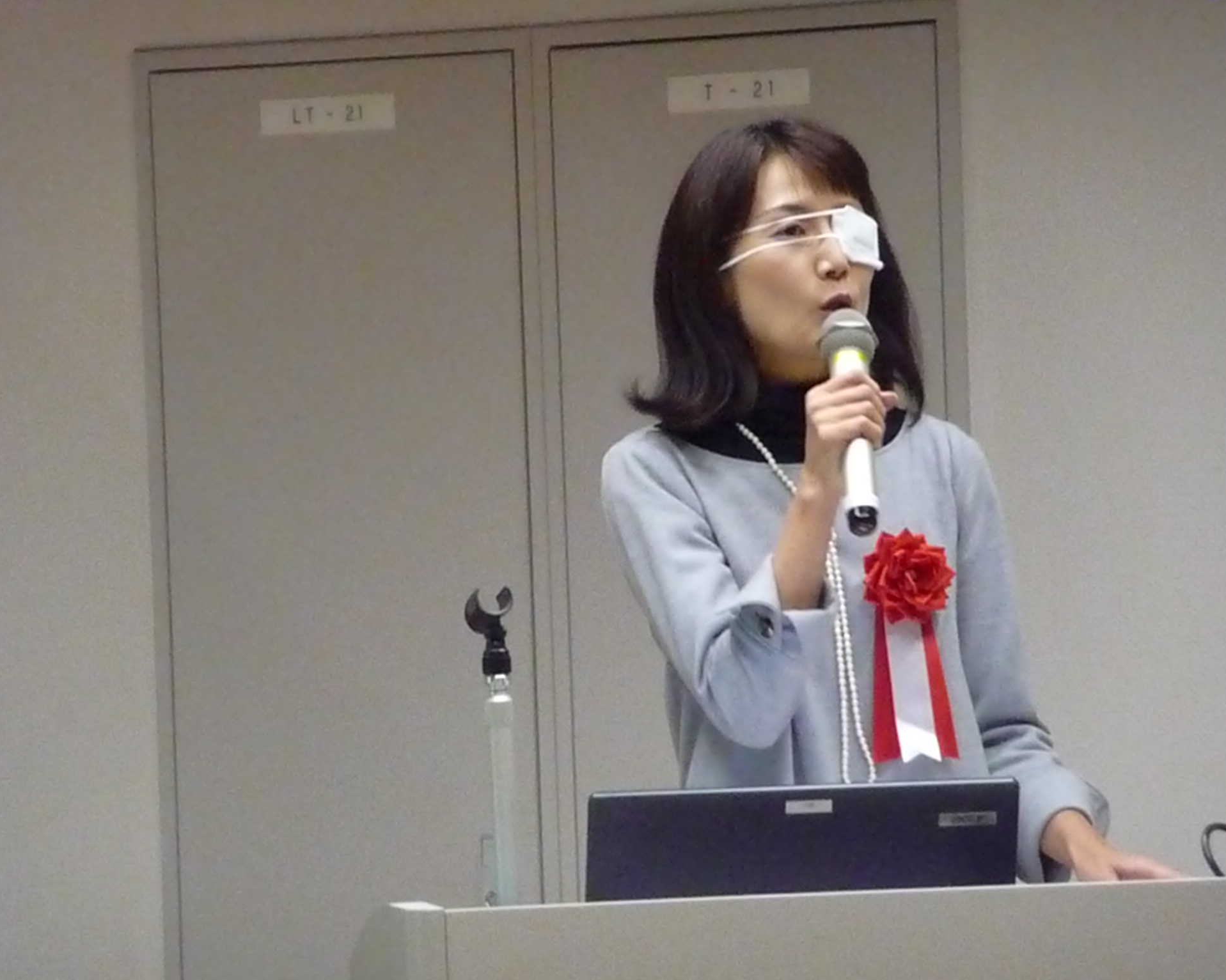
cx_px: 621
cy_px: 490
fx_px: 10594
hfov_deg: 6.6
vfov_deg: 5.3
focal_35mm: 292
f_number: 4.9
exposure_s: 1/50
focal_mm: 47
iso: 3200
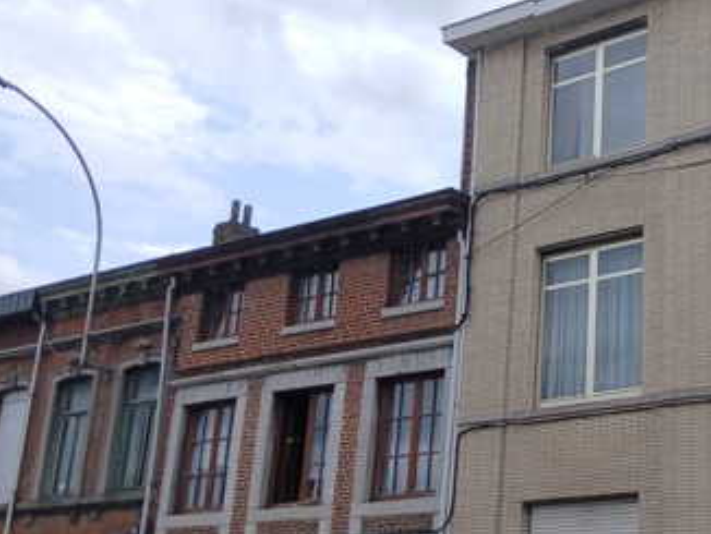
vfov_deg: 28.5
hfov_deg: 35.2
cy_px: 312
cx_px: 646
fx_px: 1048
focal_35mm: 51
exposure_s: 1/605
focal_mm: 3.98
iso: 20
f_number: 1.8
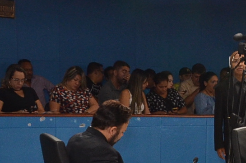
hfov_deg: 15.9
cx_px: 330
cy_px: 262
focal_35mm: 122
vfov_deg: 10.7
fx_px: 832
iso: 1000
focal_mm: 18
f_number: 5.6
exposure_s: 1/80
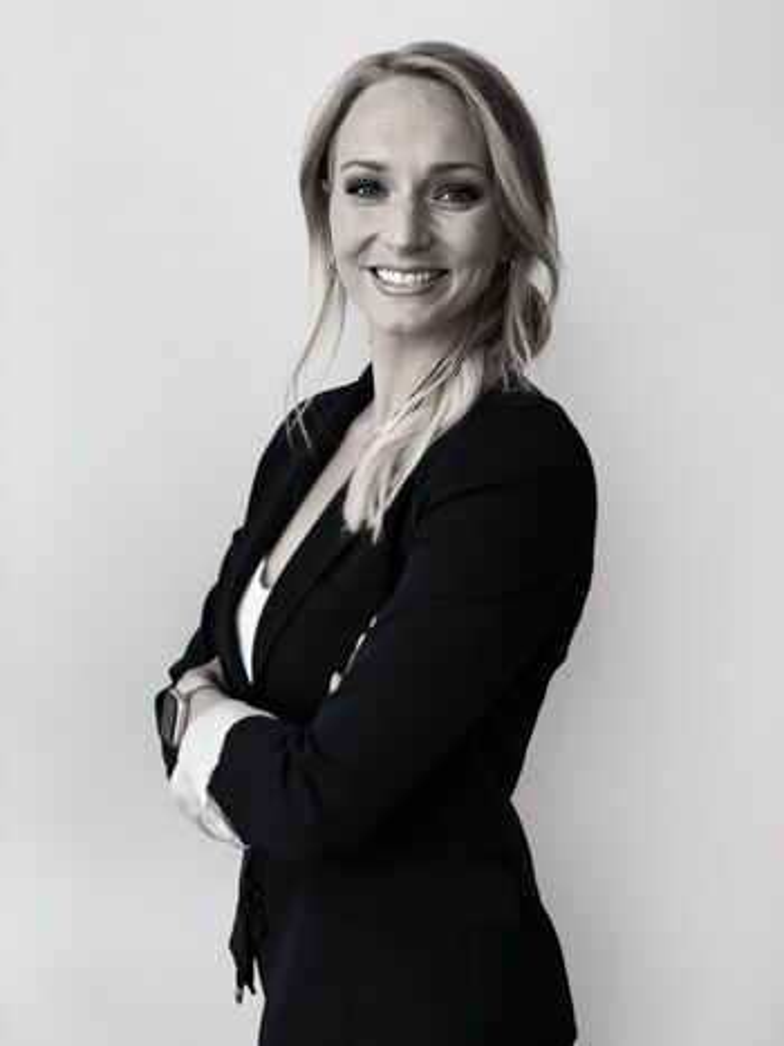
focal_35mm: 52
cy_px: 523
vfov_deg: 36.8
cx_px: 392
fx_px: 1571
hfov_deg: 28.0
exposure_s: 1/122
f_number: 2.4
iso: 40
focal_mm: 6
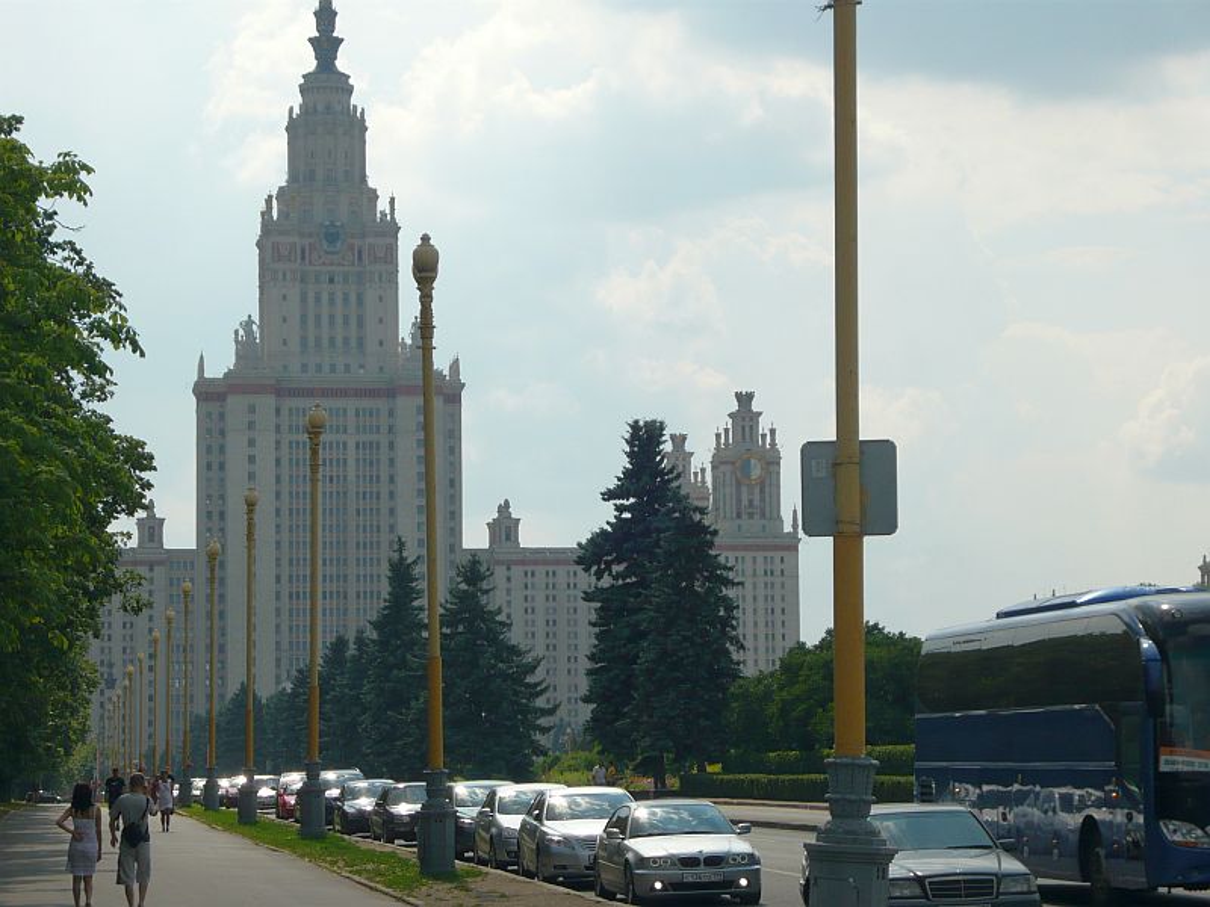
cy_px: 454
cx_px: 605
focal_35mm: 100
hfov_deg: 19.6
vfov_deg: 14.8
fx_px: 3495
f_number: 14
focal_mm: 16.5
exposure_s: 1/125
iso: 100
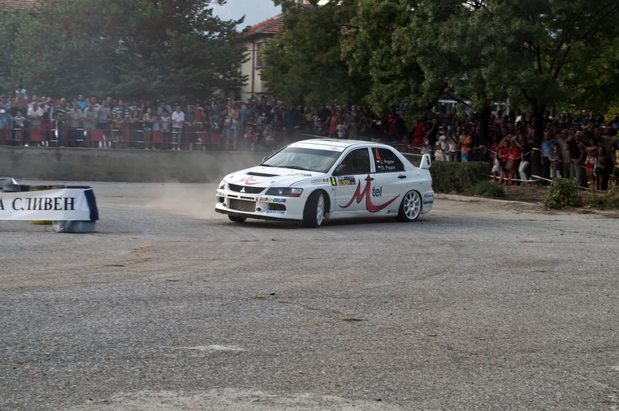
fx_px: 1417
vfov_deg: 16.5
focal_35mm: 82
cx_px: 310
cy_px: 206
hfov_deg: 24.6
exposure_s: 1/200
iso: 400
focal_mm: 55
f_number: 9
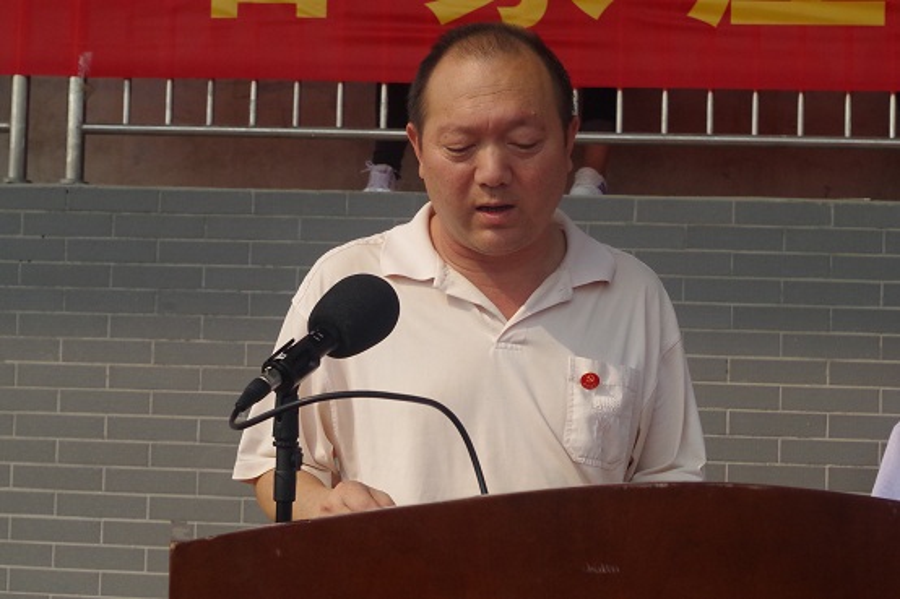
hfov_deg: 33.4
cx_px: 450
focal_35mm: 60
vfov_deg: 22.6
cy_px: 300
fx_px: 1499
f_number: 10
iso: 1600
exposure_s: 1/3200
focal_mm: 40
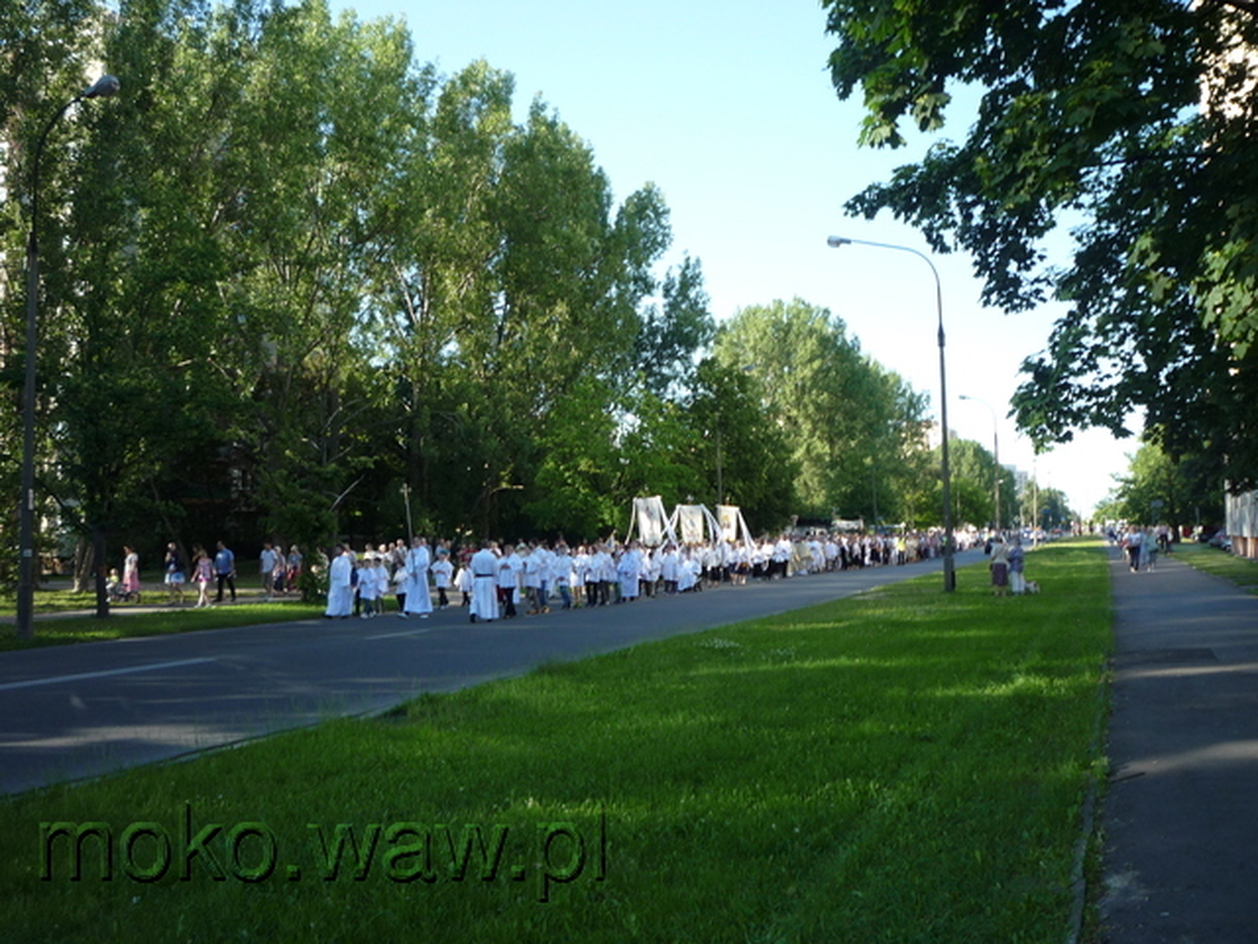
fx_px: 1163
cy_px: 472
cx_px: 629
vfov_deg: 44.2
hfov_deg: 56.8
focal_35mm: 32
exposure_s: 1/125
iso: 100
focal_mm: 5.2
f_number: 4
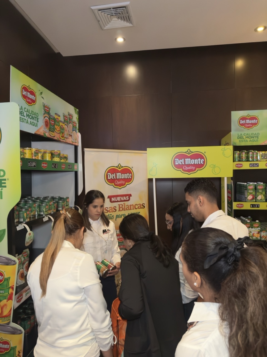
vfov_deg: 71.6
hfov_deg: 56.8
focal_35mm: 24
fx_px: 247
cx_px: 134
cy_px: 178
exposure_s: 1/30
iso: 1000
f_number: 1.78
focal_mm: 6.76
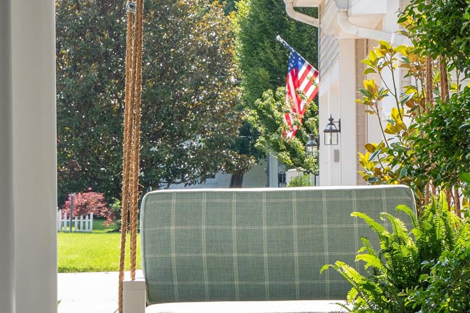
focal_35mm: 184
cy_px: 198
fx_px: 2402
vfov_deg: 7.5
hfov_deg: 11.2
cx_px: 290
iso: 400
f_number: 8
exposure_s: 1/250
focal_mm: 54
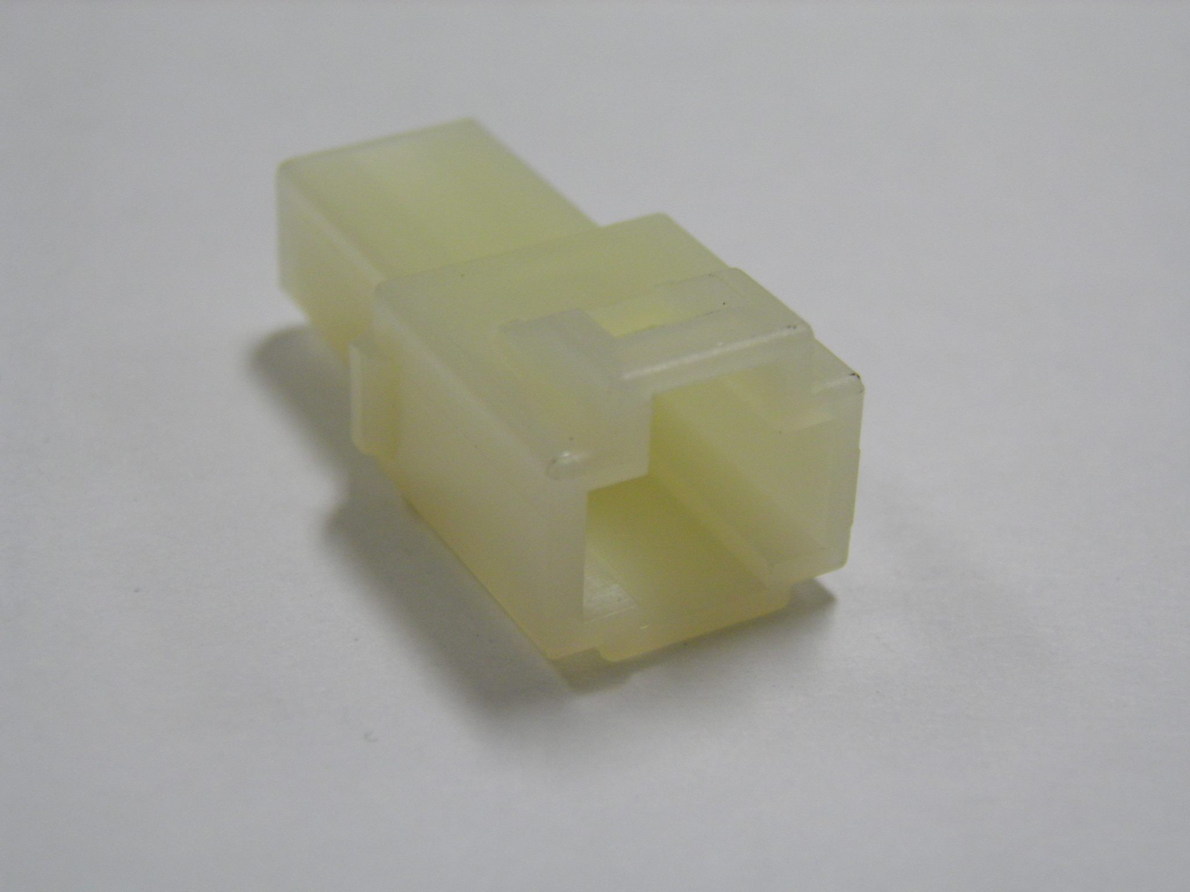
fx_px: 2888
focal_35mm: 84
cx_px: 595
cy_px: 446
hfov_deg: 23.3
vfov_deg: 17.6
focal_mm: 15.2
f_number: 3.9
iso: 200
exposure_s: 1/40
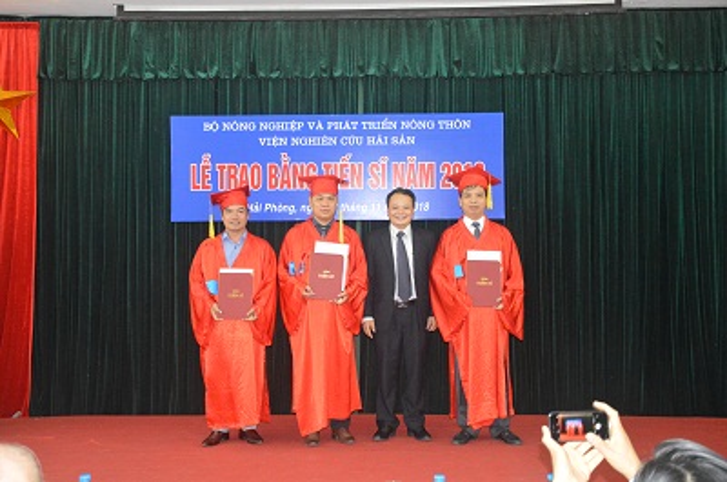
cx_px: 364
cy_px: 241
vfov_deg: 31.8
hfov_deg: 46.5
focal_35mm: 42
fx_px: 846
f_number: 4
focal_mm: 28
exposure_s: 1/60
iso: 3200
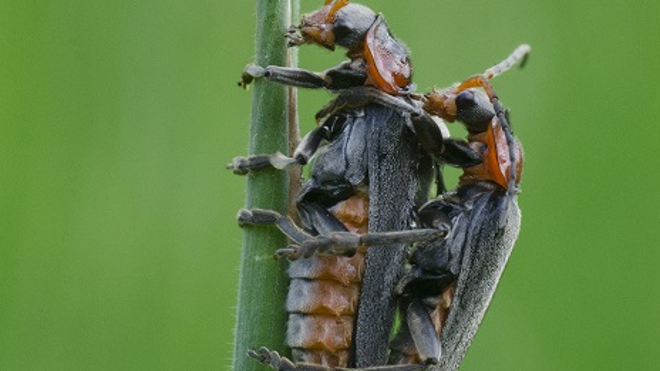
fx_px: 5250
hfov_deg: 7.2
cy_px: 110
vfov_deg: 4.0
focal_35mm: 300
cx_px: 111
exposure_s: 1/160
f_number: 22
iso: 1250
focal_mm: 90
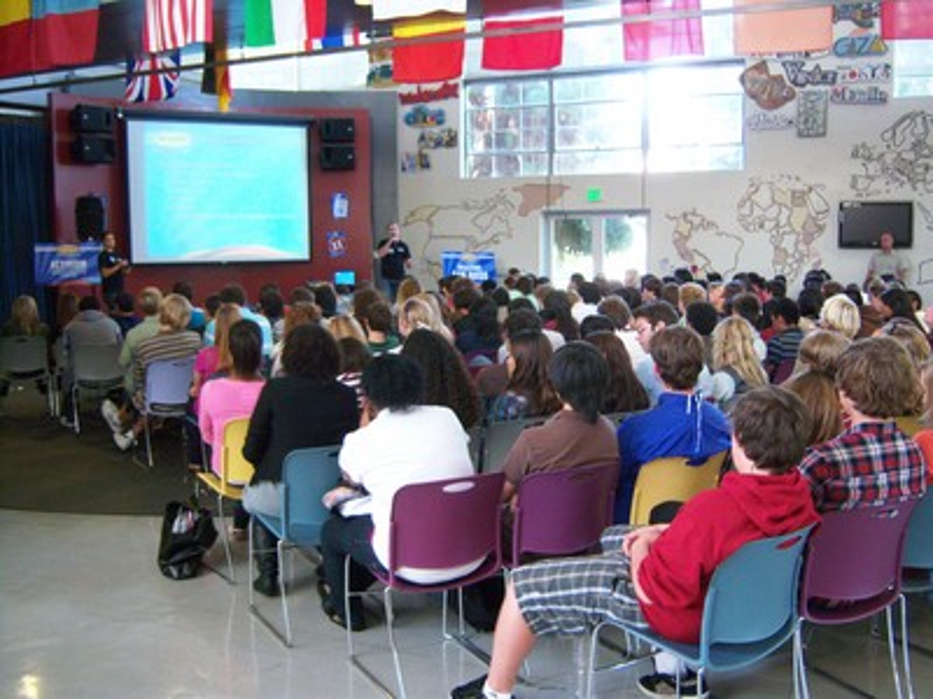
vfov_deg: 39.7
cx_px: 466
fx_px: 970
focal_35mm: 36
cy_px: 350
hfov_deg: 51.4
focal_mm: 7.5
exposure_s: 1/10
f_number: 2.8
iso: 160
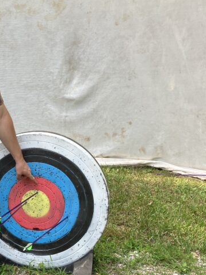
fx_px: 477
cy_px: 142
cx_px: -10
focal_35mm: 60
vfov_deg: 32.2
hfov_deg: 23.2
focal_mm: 3.99
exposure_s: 1/368
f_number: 1.8
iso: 32
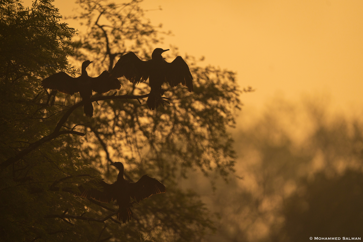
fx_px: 6050
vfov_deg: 2.3
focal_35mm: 600
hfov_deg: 3.4
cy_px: 121
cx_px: 182
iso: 500
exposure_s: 1/16000
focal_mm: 600
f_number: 4
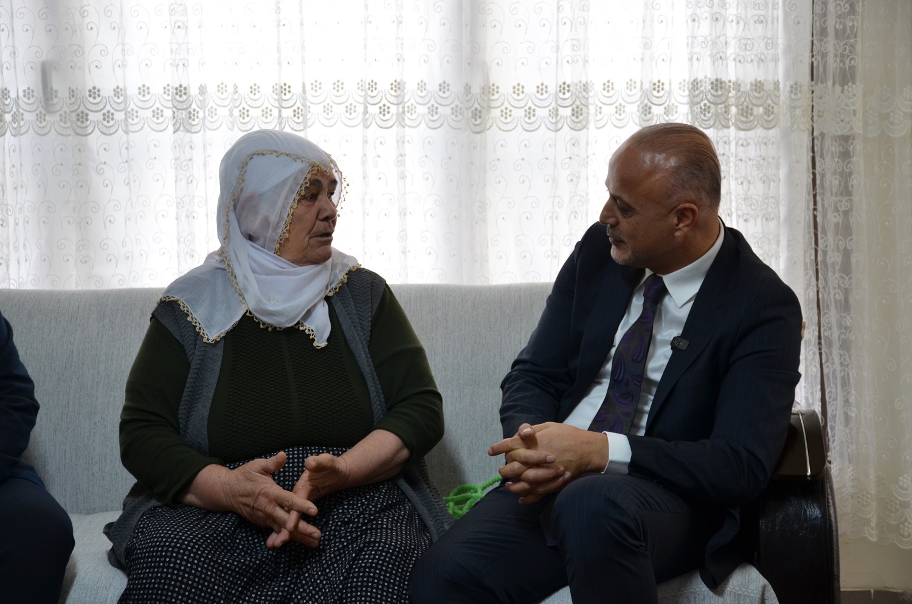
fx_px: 2351
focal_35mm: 93
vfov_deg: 14.6
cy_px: 302
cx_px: 456
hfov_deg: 22.0
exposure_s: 1/60
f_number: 5
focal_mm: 62
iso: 500
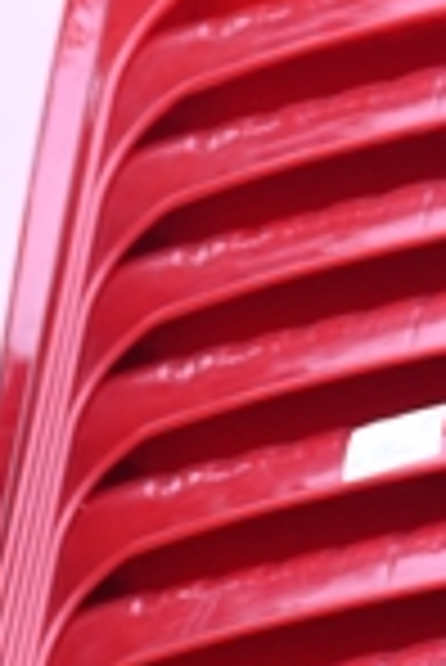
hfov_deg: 1.9
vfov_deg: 2.8
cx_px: 275
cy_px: 484
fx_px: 13440
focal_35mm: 725
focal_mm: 110
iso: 500
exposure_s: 1/500
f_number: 4
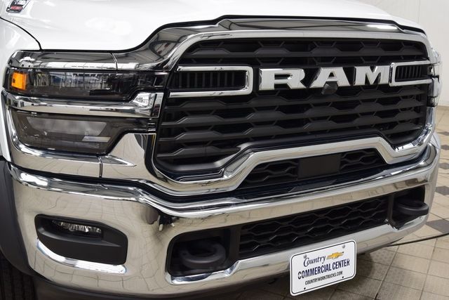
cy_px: 150
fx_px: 486
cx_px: 224
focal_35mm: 39
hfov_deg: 49.5
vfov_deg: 34.2
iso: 400
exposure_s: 1/15
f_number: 6.3
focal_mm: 26
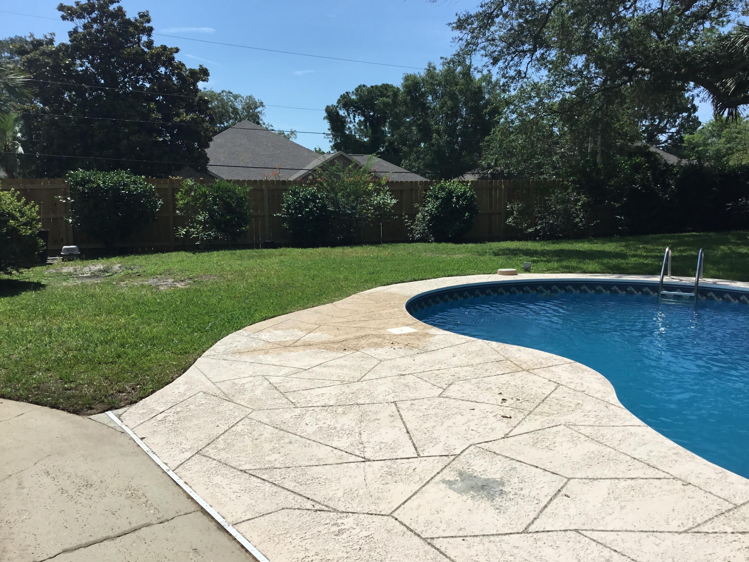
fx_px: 671
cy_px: 281
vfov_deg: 45.4
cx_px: 374
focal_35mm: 31
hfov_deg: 58.4
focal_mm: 3.3
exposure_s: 1/2331
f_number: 2.4
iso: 25
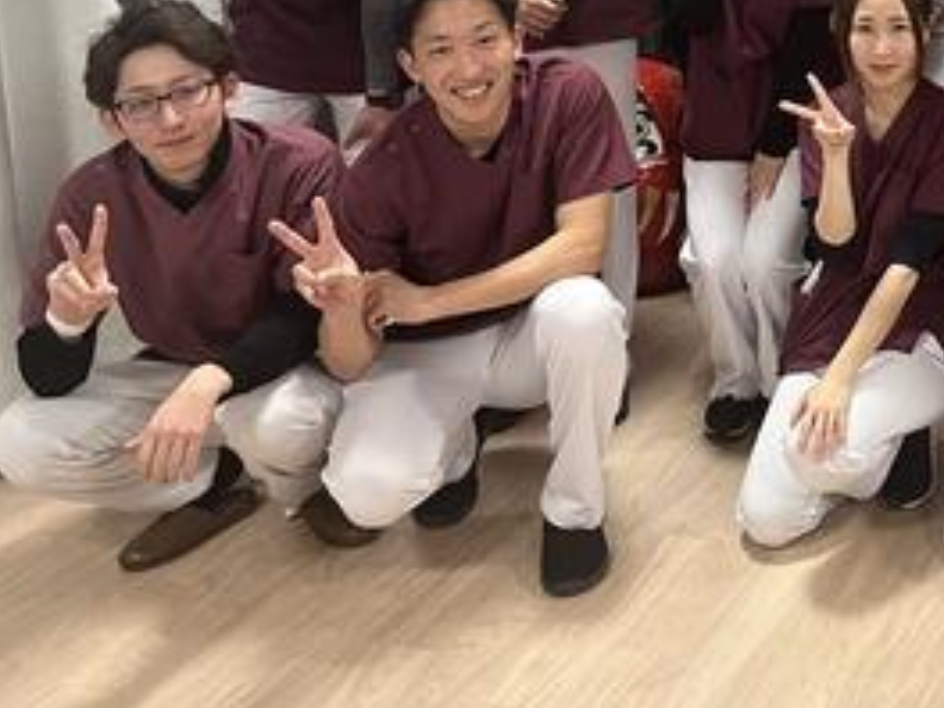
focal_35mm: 59
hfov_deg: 30.0
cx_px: 987
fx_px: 1609
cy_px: -86
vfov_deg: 23.2
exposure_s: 1/60
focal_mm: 5.1
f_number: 1.6
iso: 160
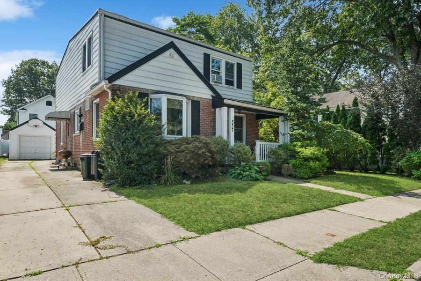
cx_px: 210
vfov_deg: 58.3
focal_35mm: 22
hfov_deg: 79.9
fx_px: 251
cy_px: 140
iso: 100
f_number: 11
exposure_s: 1/50
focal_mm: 21.5
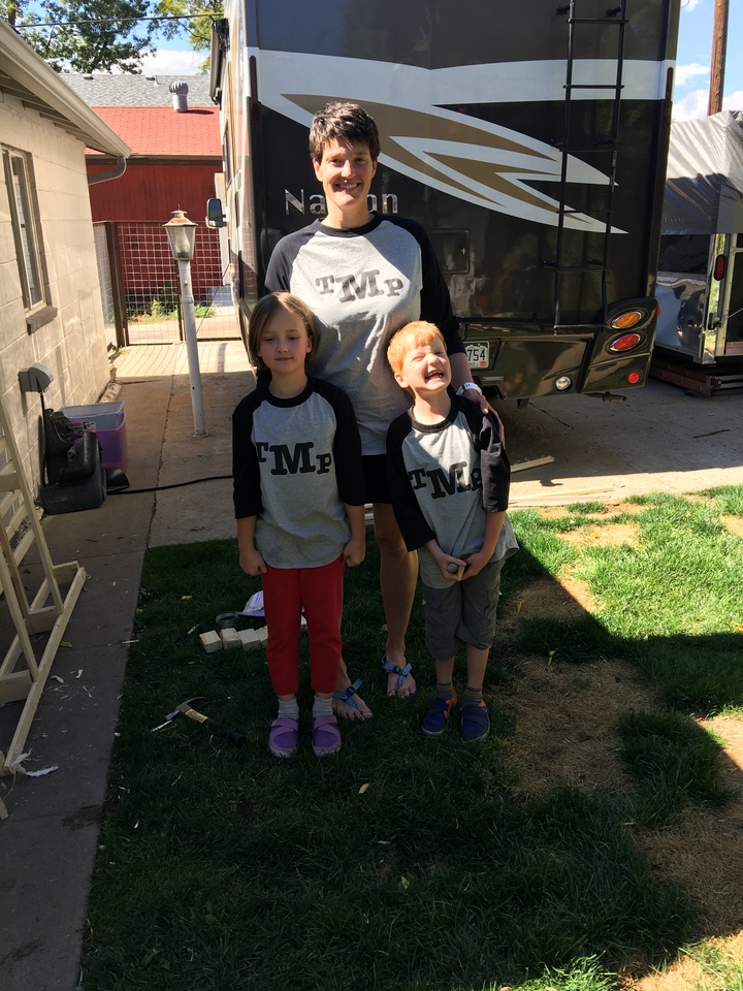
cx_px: 372
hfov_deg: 48.2
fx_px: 830
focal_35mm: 29
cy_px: 496
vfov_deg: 61.7
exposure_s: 1/323
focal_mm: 4.15
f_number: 2.2
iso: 25
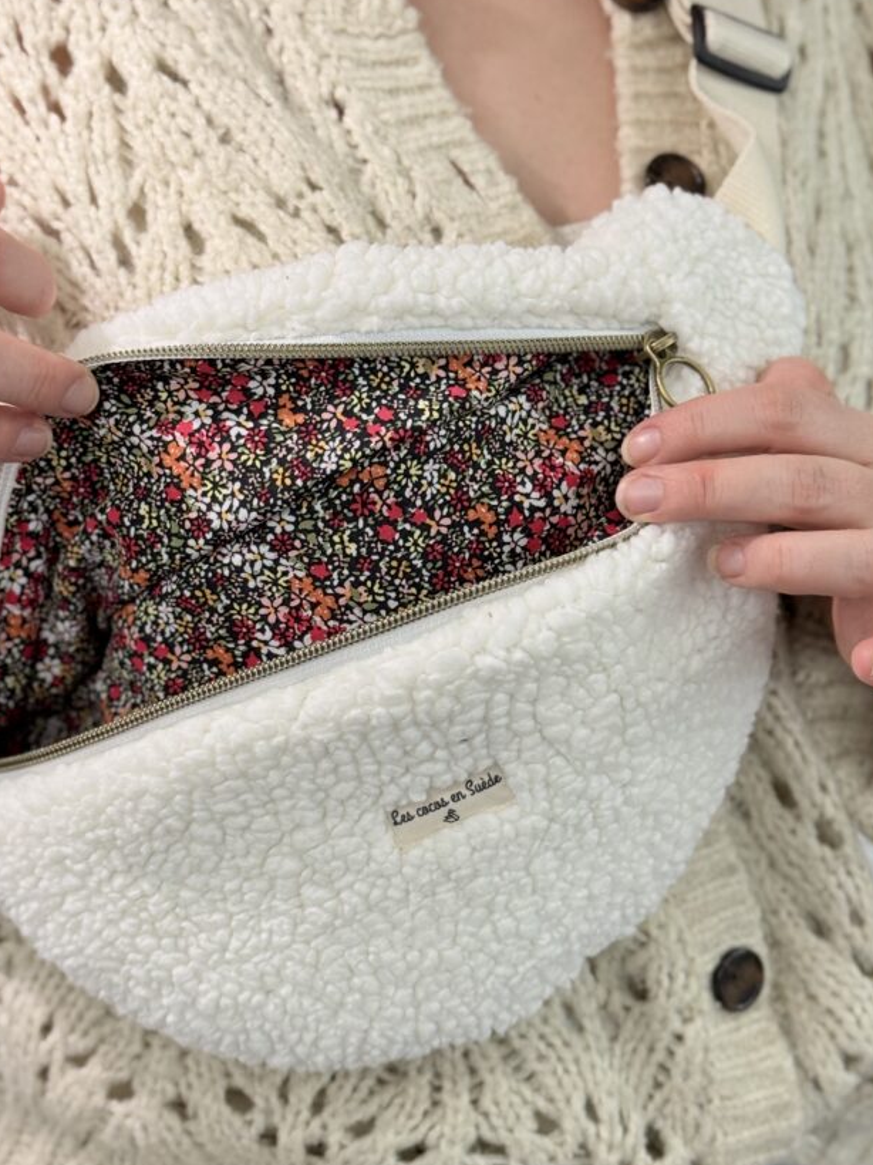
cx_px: 370
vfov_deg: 32.1
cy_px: 663
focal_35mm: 60
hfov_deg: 24.4
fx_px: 2018
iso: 125
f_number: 1.78
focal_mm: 6.76
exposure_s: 1/50
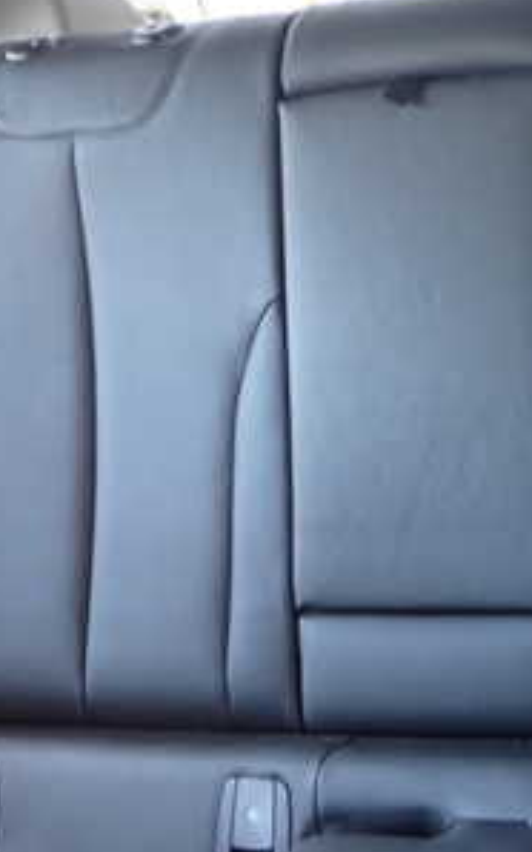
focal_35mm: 64
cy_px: 306
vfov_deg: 31.8
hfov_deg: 19.7
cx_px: 521
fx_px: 1486
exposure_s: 1/30
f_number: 2.3
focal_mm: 5.4
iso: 250
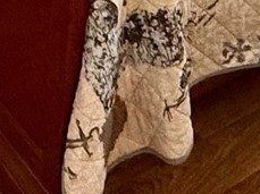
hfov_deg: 19.1
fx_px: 735
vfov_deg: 11.2
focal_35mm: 98
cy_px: -336
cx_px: -37
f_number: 2.2
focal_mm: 2.22
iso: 500
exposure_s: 1/60
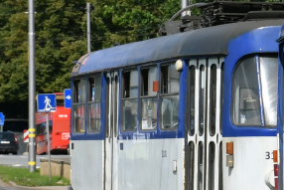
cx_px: 457
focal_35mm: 327
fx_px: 2581
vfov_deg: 4.2
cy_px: 18
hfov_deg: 6.2
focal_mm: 48
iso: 200
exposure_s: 1/833
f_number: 8
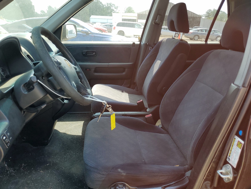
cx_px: 126
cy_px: 94
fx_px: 189
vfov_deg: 53.1
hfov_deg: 67.3
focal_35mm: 26
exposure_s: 1/345
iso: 50
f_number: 1.5
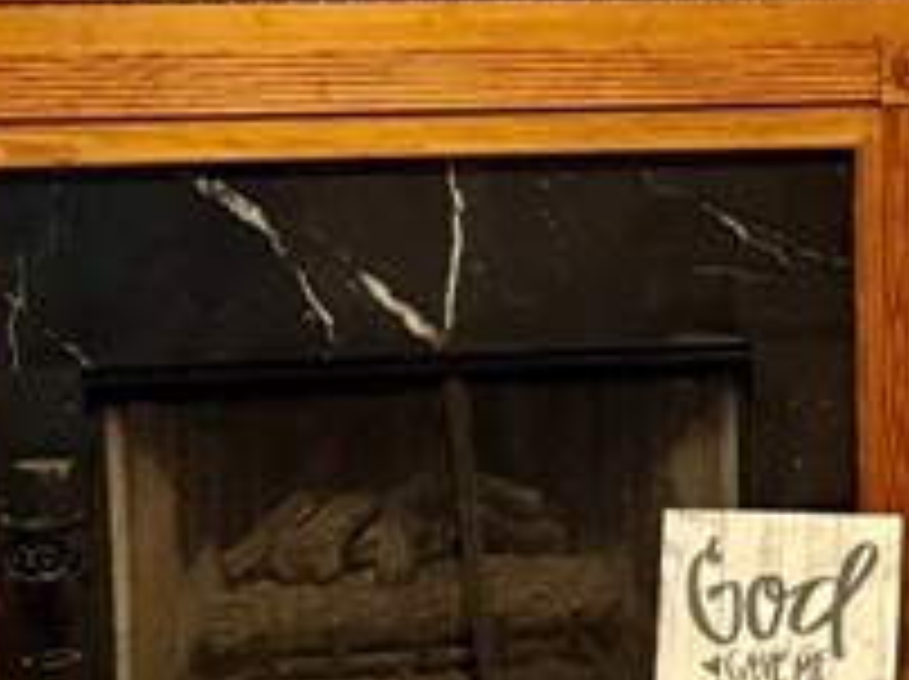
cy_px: 401
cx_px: 1017
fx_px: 3462
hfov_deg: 14.6
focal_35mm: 132
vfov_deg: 11.2
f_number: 1.6
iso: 500
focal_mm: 5.96
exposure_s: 1/60
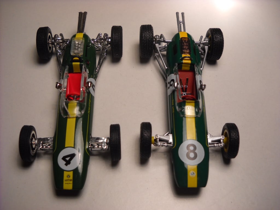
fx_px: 332
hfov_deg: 45.8
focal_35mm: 41
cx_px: 140
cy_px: 105
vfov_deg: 35.1
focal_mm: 6.72
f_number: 3.1
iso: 64
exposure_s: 1/154
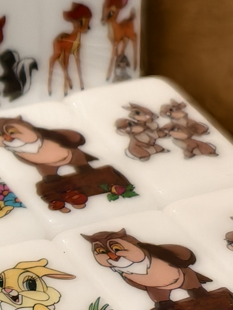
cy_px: 158
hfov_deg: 9.6
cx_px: -264
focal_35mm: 142
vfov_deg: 13.9
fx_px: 1273
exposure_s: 1/100
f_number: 1.57
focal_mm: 6.54
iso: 241
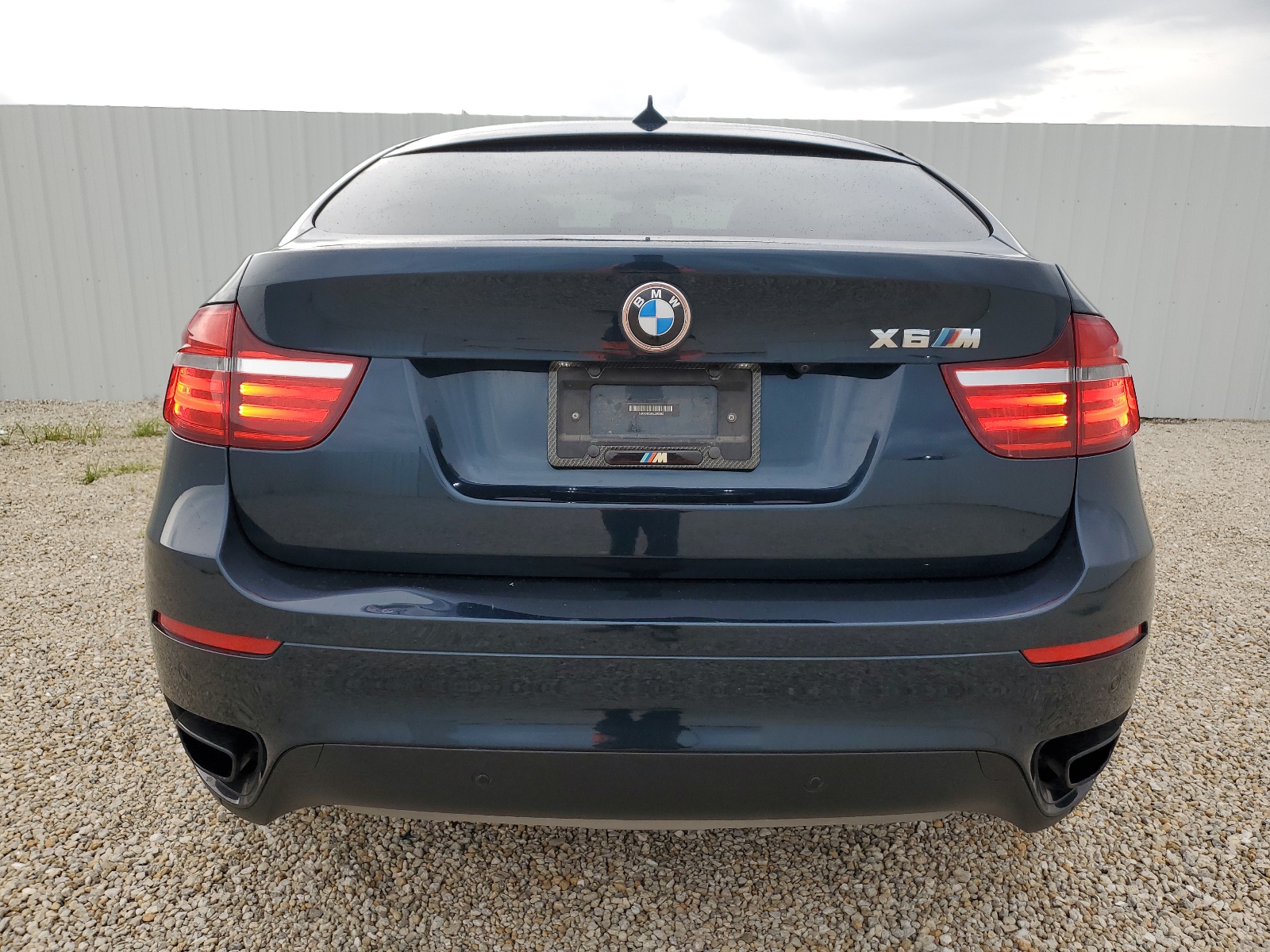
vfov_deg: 53.1
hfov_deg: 67.3
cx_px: 635
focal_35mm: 26
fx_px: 954
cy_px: 476
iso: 50
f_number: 1.5
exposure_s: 1/435
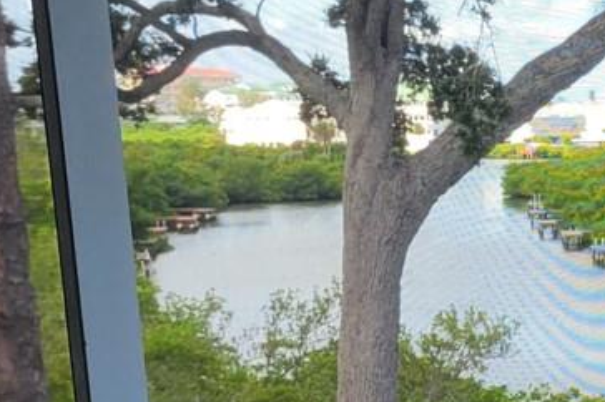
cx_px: 947
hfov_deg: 15.6
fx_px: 1998
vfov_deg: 11.2
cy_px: 513
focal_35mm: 119
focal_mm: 5.4
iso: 40
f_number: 1.8
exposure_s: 1/363
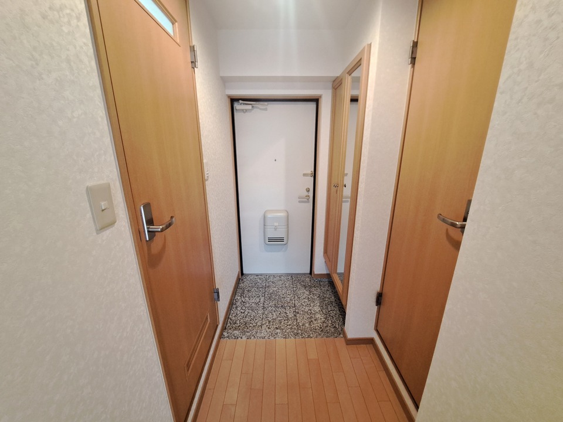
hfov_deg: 106.2
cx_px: 282
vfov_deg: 89.9
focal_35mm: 13
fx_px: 211
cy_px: 211
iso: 400
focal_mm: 1.74
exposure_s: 1/24
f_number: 2.2
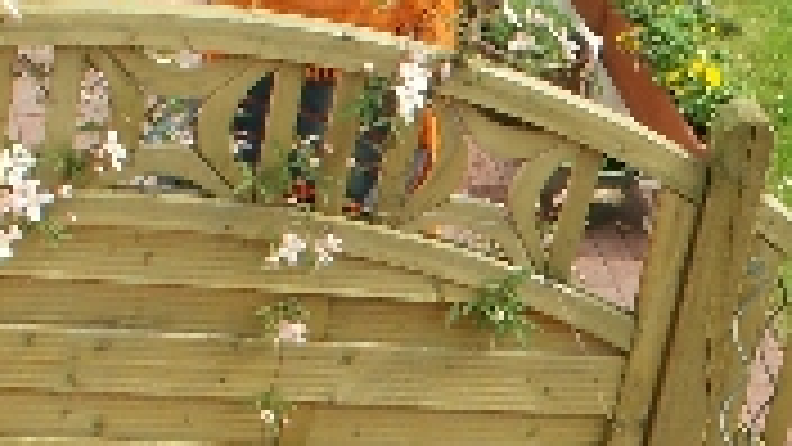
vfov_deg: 8.6
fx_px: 2919
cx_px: 927
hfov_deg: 15.0
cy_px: 626
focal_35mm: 139
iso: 50
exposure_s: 1/125
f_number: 5.6
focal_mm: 5.86
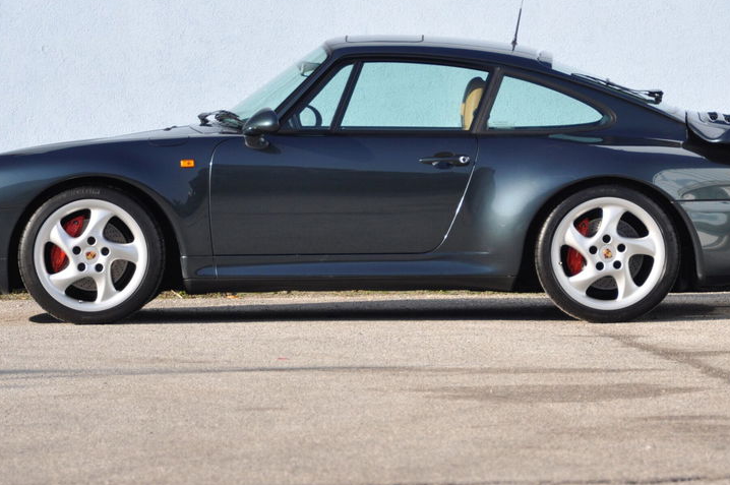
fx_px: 5286
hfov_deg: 7.9
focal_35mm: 261
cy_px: 233
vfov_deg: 5.3
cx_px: 367
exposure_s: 1/400
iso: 500
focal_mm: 122
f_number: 5.6
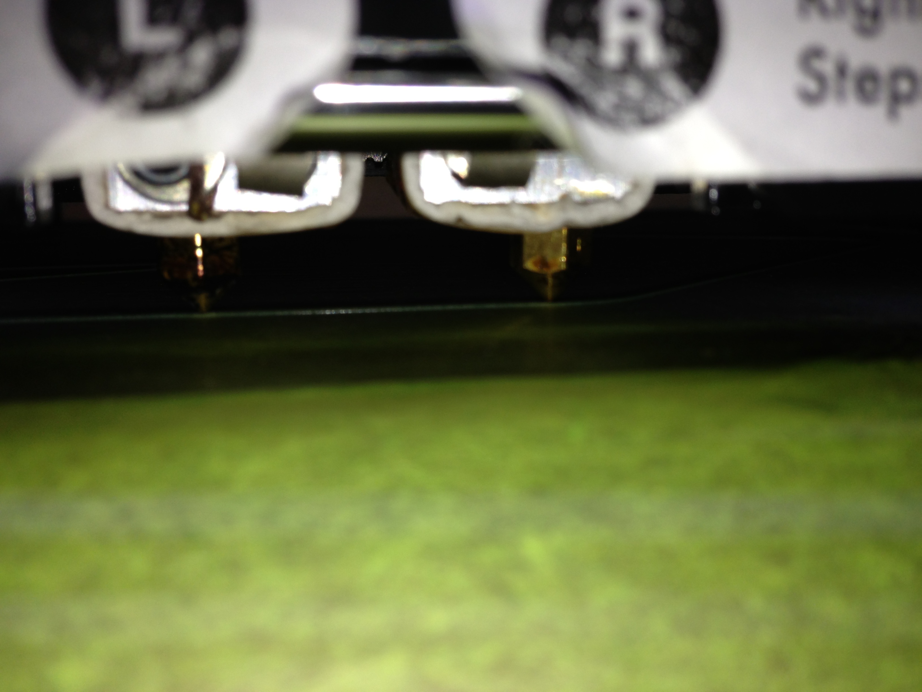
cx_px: 461
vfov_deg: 42.9
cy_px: 346
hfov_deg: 55.4
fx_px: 879
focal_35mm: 33
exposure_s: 1/668
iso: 50
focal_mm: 4.13
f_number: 2.4
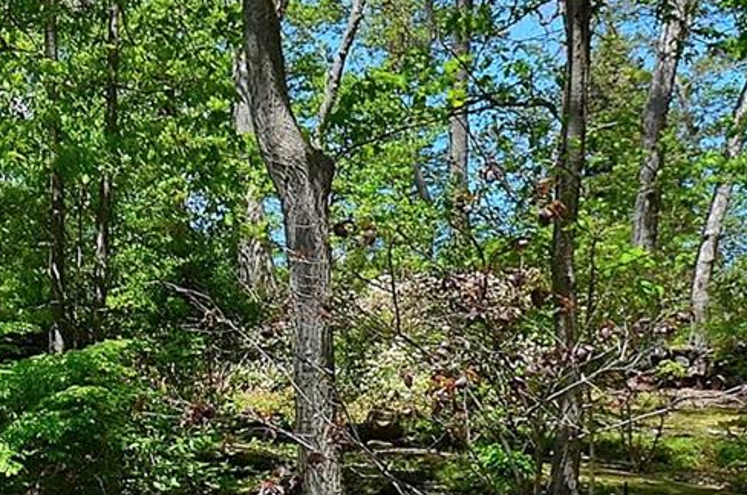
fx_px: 1304
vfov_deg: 20.9
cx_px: -315
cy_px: 460
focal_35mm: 63
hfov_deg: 25.6
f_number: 8
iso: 180
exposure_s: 1/250
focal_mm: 10
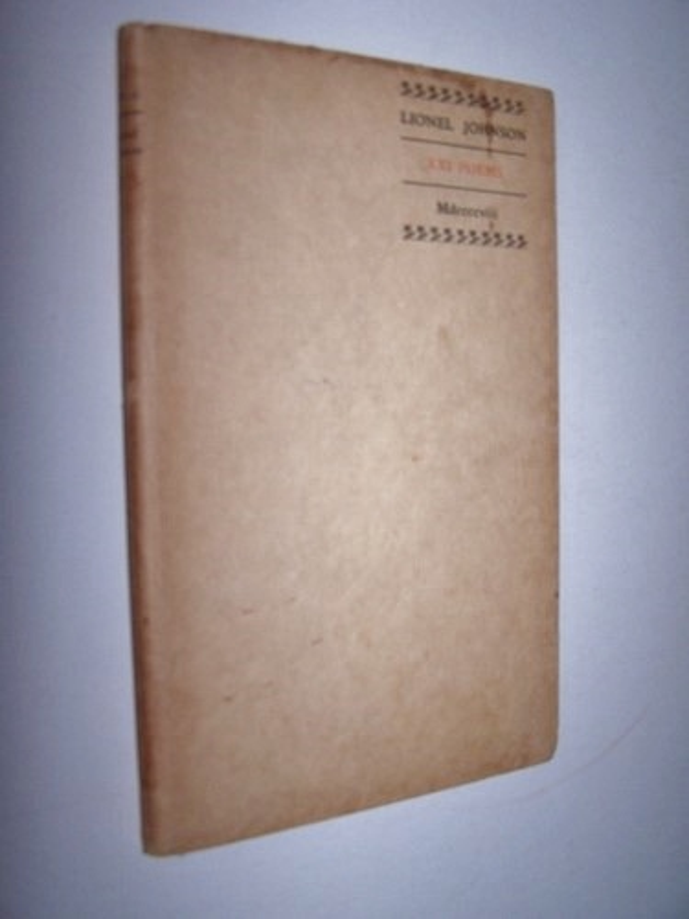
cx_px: 344
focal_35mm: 38
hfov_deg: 37.7
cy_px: 460
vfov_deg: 49.0
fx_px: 1008
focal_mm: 6.3
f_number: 2.8
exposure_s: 1/60
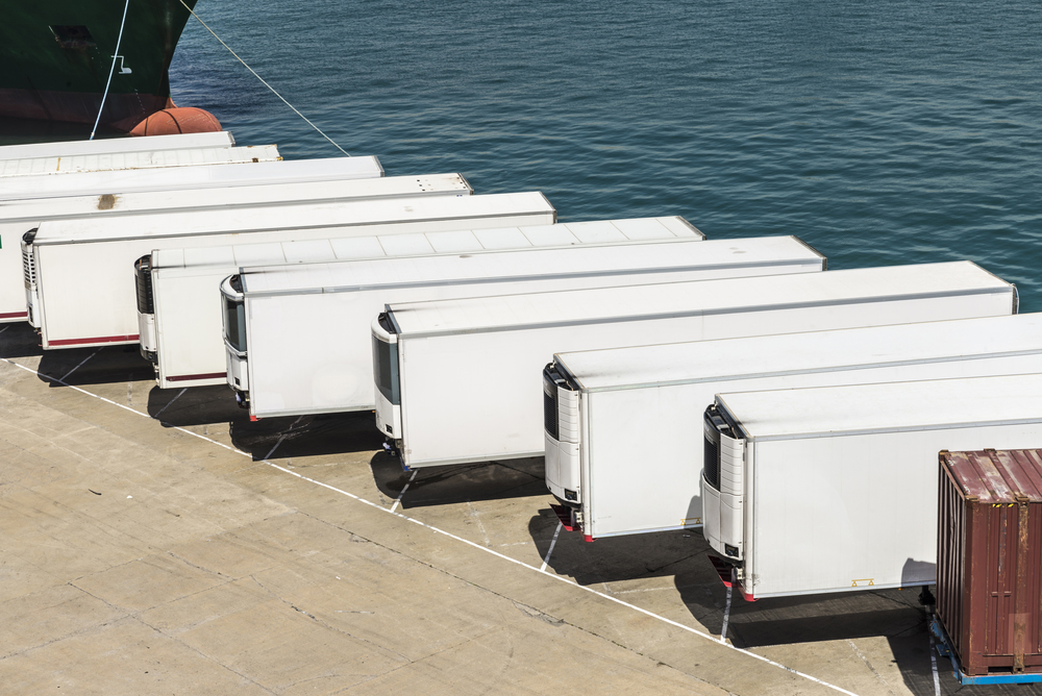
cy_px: 348
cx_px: 521
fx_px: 2027
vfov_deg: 19.5
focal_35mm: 70
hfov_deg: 28.8
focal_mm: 70
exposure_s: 1/125
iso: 100
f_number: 16
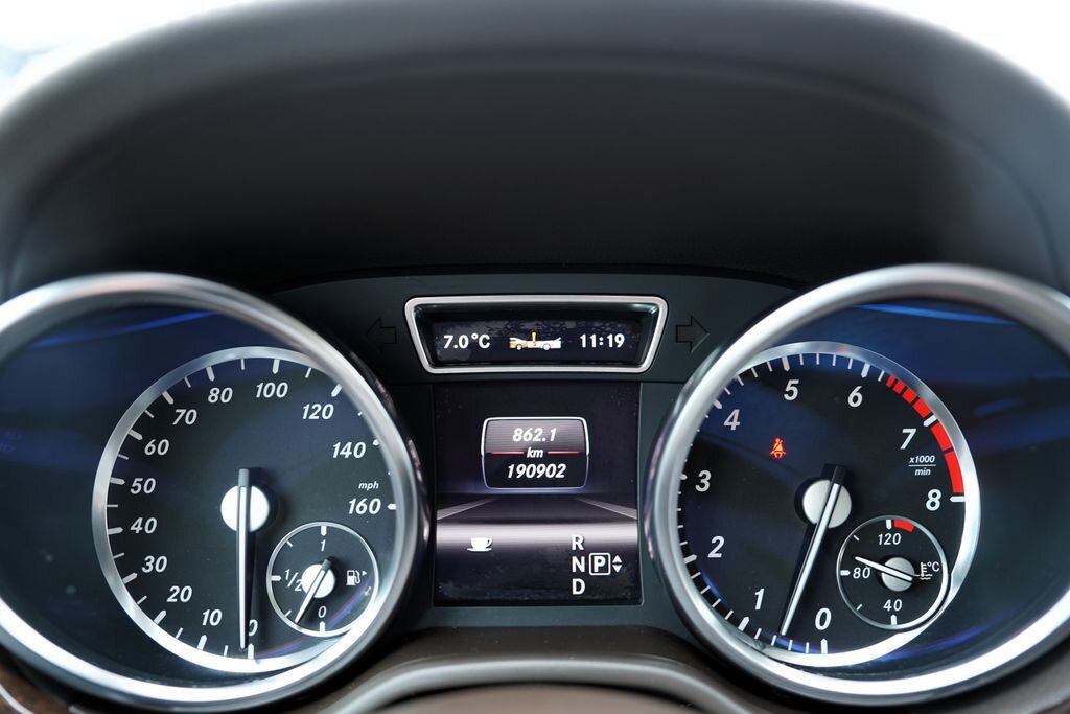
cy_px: 357
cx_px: 535
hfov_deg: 63.7
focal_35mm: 29
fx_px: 862
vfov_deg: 45.0
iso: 250
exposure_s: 1/30
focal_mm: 29
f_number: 2.8
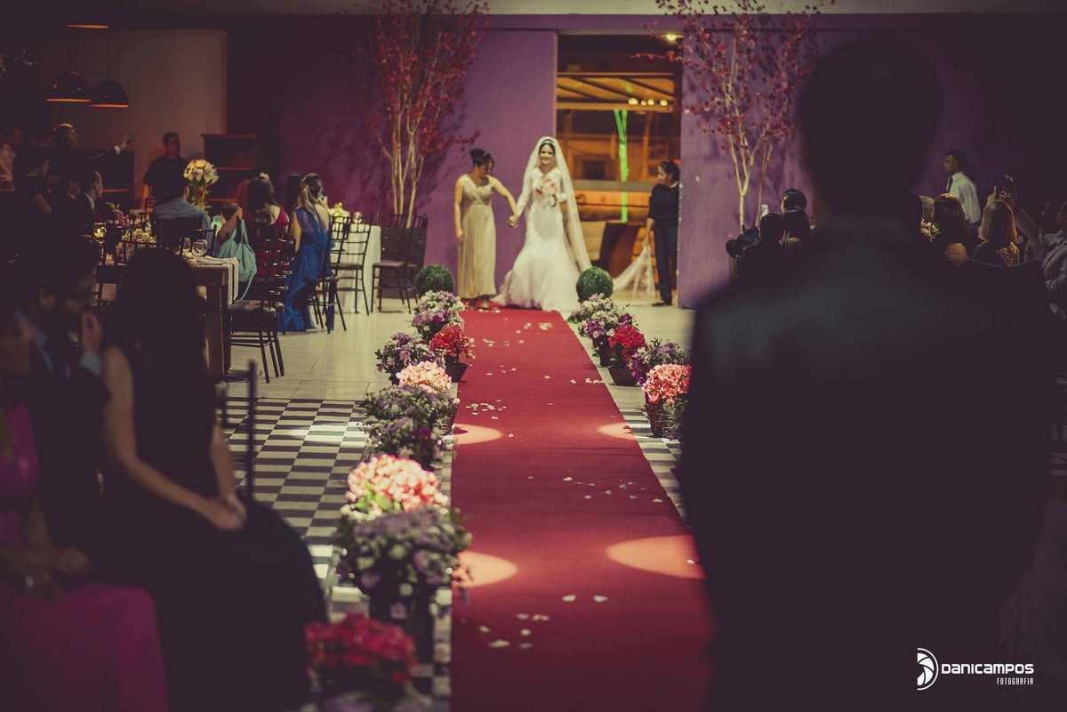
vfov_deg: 16.1
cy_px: 356
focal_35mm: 85
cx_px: 534
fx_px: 2519
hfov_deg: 23.9
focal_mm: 85
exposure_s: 1/100
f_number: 1.8
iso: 1250
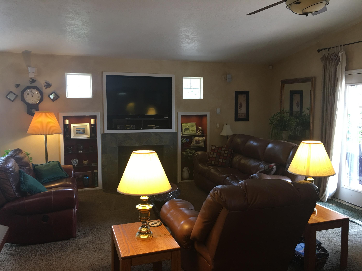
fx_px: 303
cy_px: 136
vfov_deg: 48.2
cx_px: 181
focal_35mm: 29
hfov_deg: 61.7
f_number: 2.2
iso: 32
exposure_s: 1/15
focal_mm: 4.15
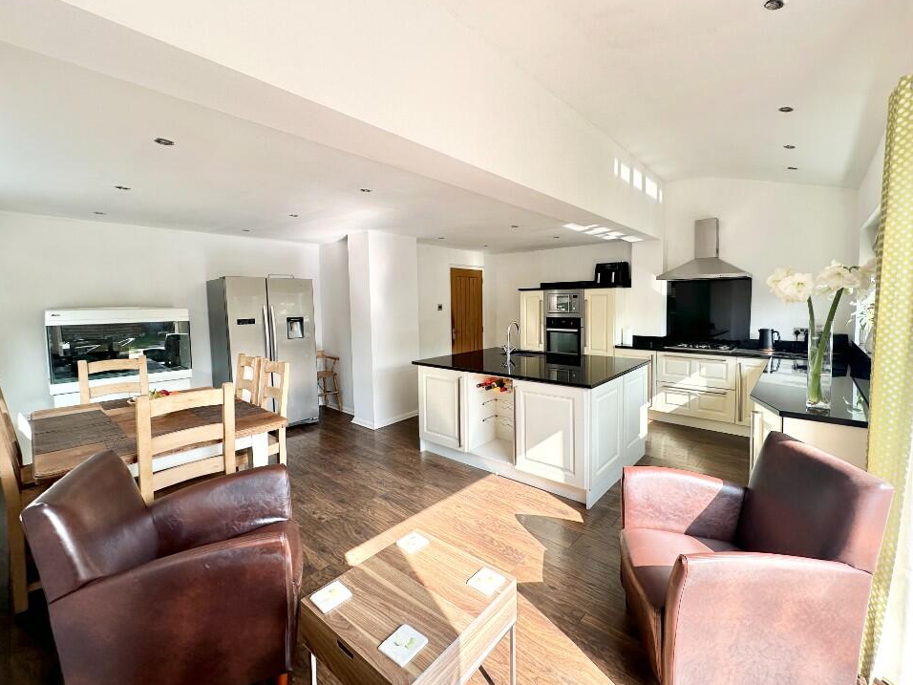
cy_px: 326
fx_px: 396
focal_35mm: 15
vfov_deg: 81.7
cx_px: 485
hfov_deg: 98.0
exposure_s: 1/202
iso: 40
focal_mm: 2.22
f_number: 2.2
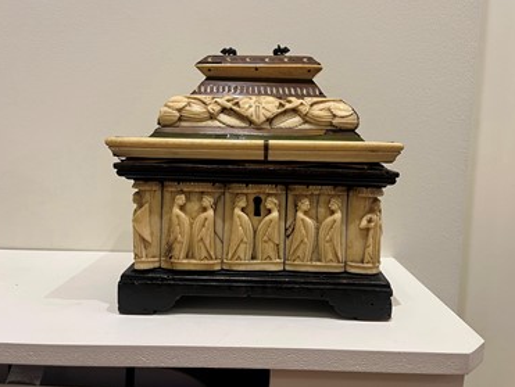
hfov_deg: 63.4
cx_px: 264
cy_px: 182
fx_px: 417
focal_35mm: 28
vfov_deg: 49.8
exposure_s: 1/50
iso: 100
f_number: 1.6
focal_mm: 5.1
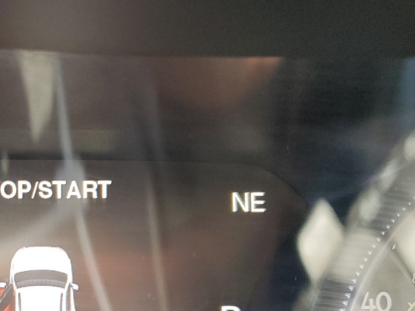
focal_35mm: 68
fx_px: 815
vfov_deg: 20.7
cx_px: -29
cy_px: 334
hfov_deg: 26.5
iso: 91
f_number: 1.5
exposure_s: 1/120
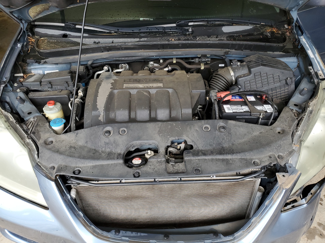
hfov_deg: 67.3
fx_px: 244
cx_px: 162
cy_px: 122
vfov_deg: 53.1
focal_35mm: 26
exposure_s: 1/120
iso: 78
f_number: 1.5
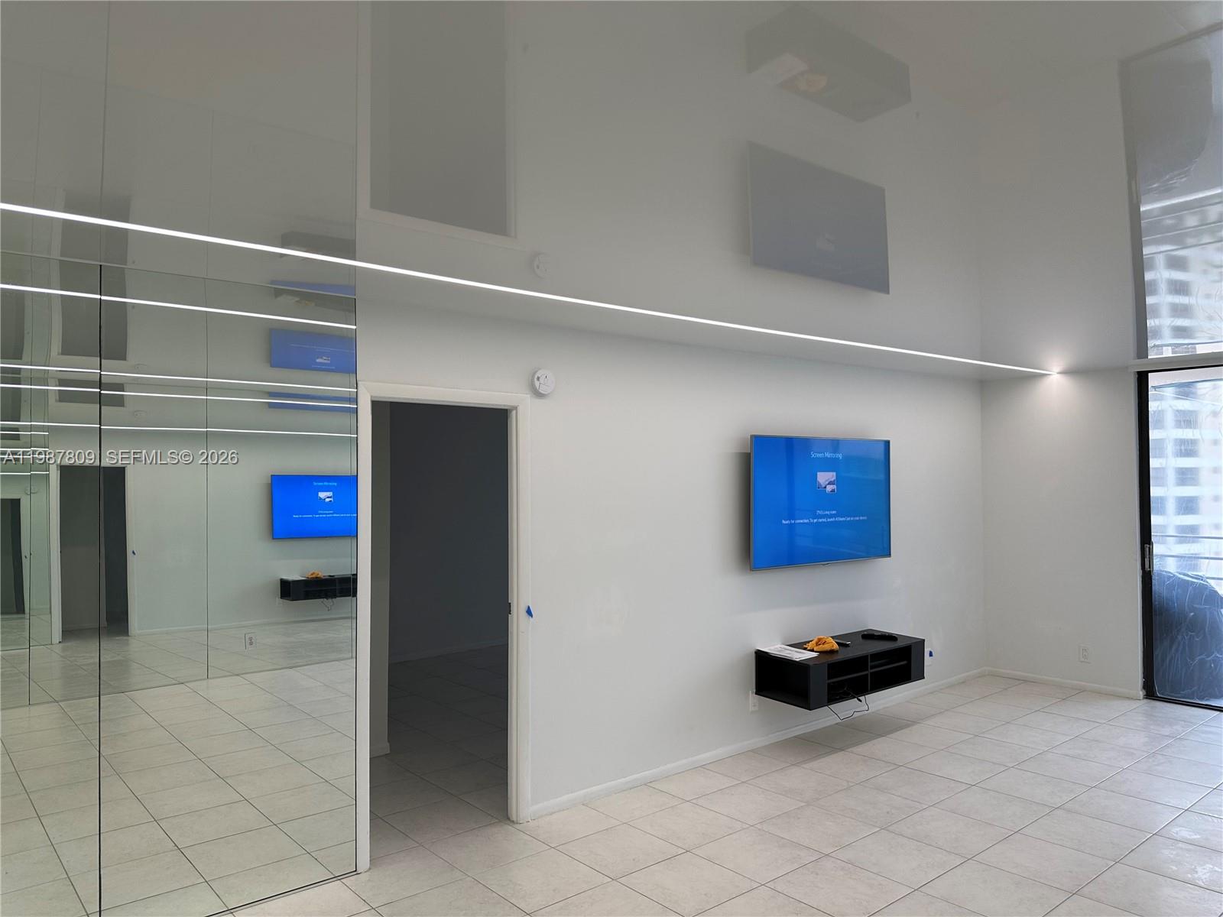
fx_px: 848
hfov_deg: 71.6
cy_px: 458
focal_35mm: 24
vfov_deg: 56.8
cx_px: 612
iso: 80
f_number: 1.78
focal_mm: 6.86
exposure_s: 1/120
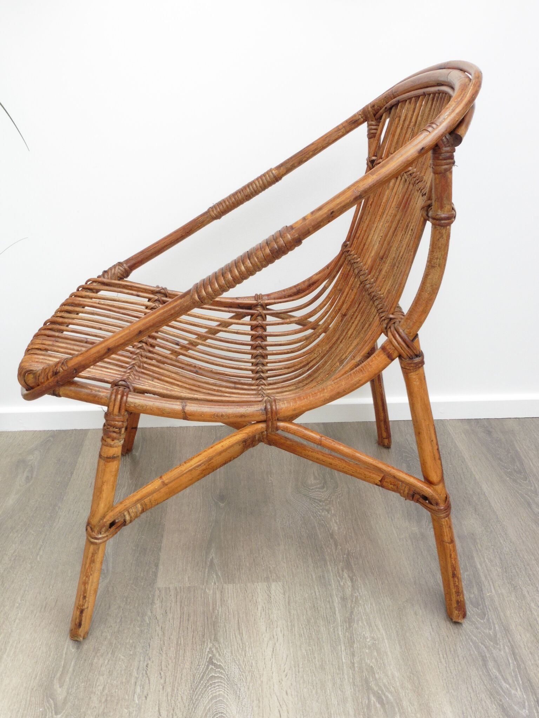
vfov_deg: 54.0
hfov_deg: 41.8
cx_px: 270
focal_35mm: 34
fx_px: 706
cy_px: 359
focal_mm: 6.1
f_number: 6.3
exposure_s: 1/30
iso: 125
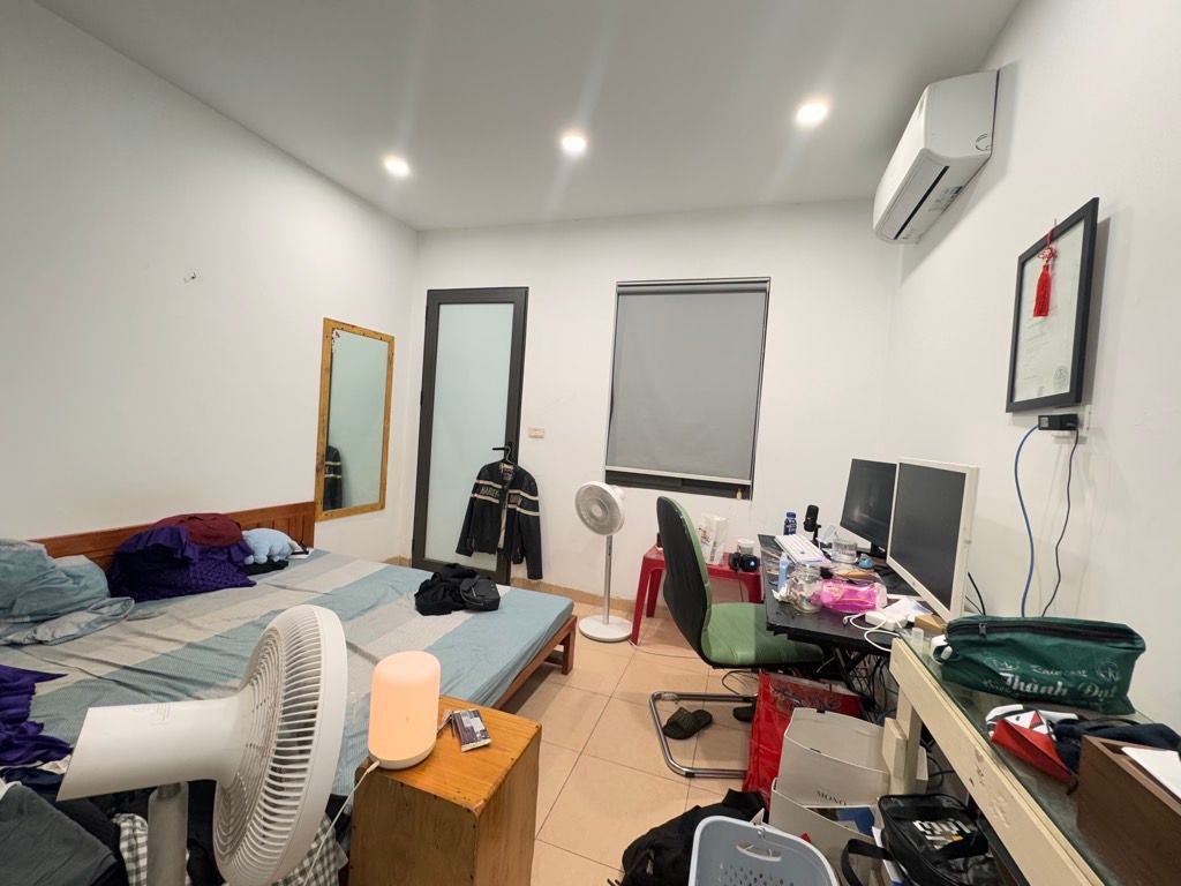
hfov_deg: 102.1
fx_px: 478
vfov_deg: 85.7
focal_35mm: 14
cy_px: 443
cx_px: 590
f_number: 2.2
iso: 200
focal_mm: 2.22
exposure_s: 1/54
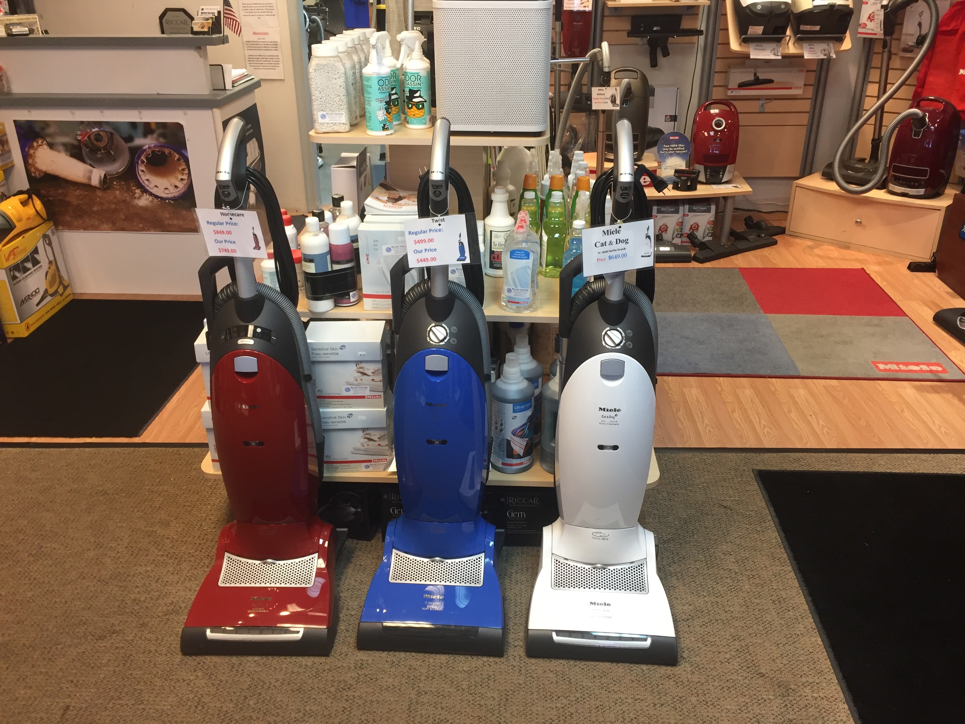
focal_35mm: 29
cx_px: 482
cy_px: 362
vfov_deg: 48.2
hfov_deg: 61.7
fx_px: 808
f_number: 2.2
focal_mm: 4.15
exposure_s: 1/30
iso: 80
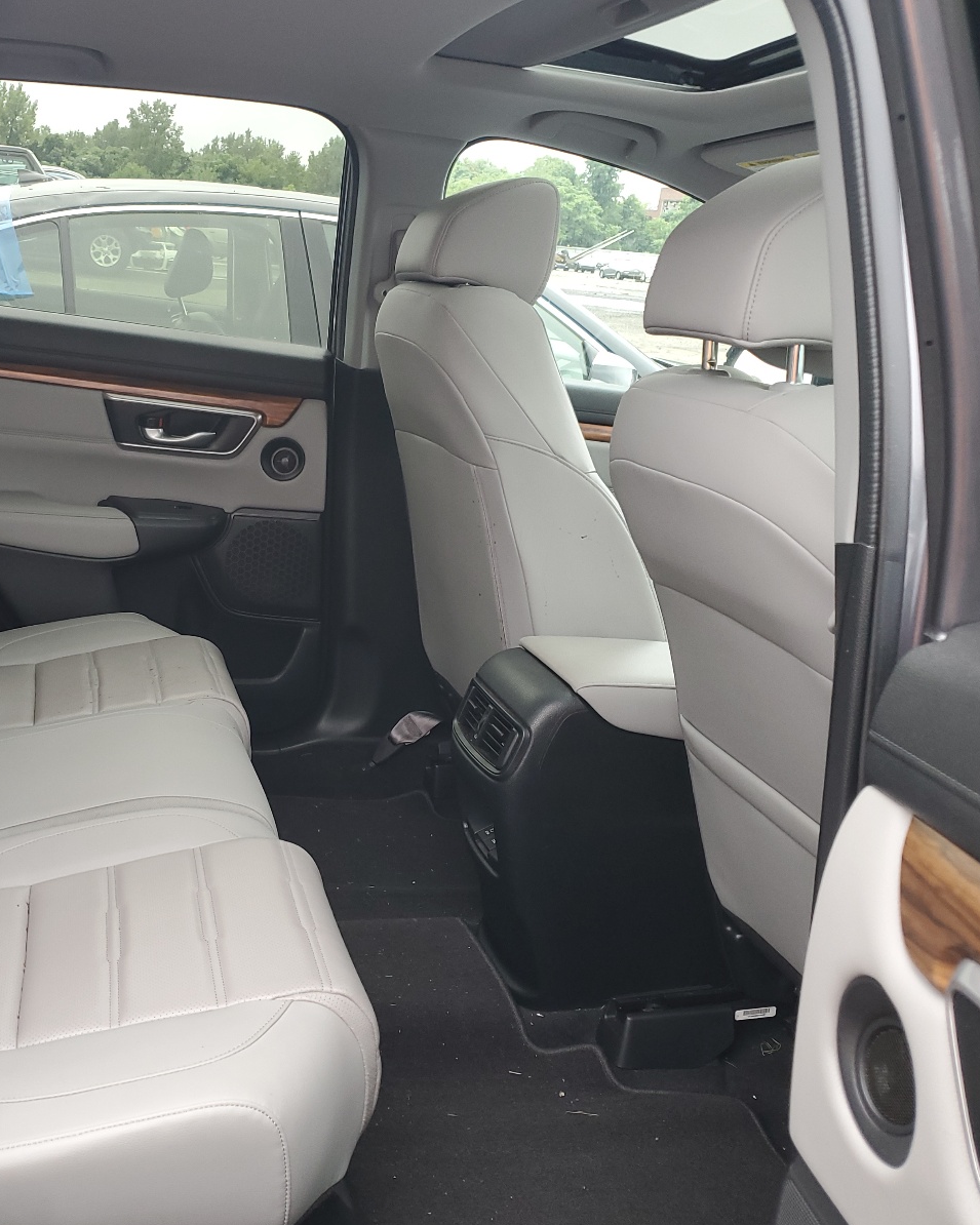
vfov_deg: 52.8
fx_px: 1233
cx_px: 272
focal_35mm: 34
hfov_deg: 42.3
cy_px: 615
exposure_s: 1/120
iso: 60
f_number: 1.5
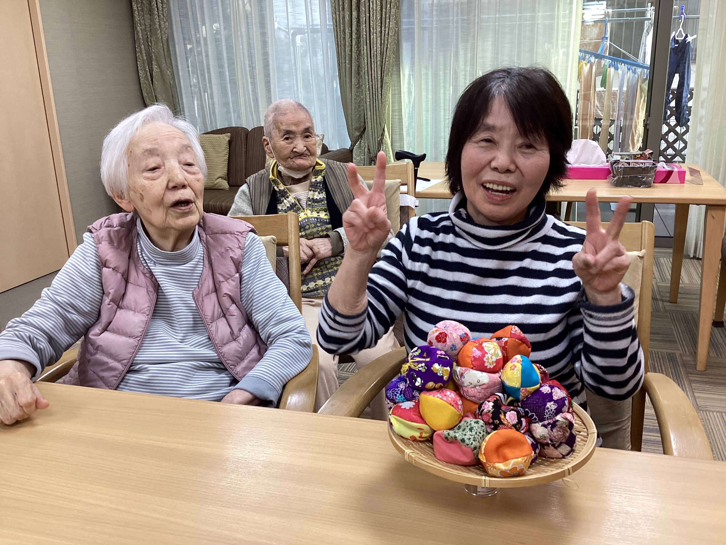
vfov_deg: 45.4
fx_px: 650
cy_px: 272
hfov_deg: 58.4
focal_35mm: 31
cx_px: 363
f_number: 2.4
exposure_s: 1/50
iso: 80
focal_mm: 3.3
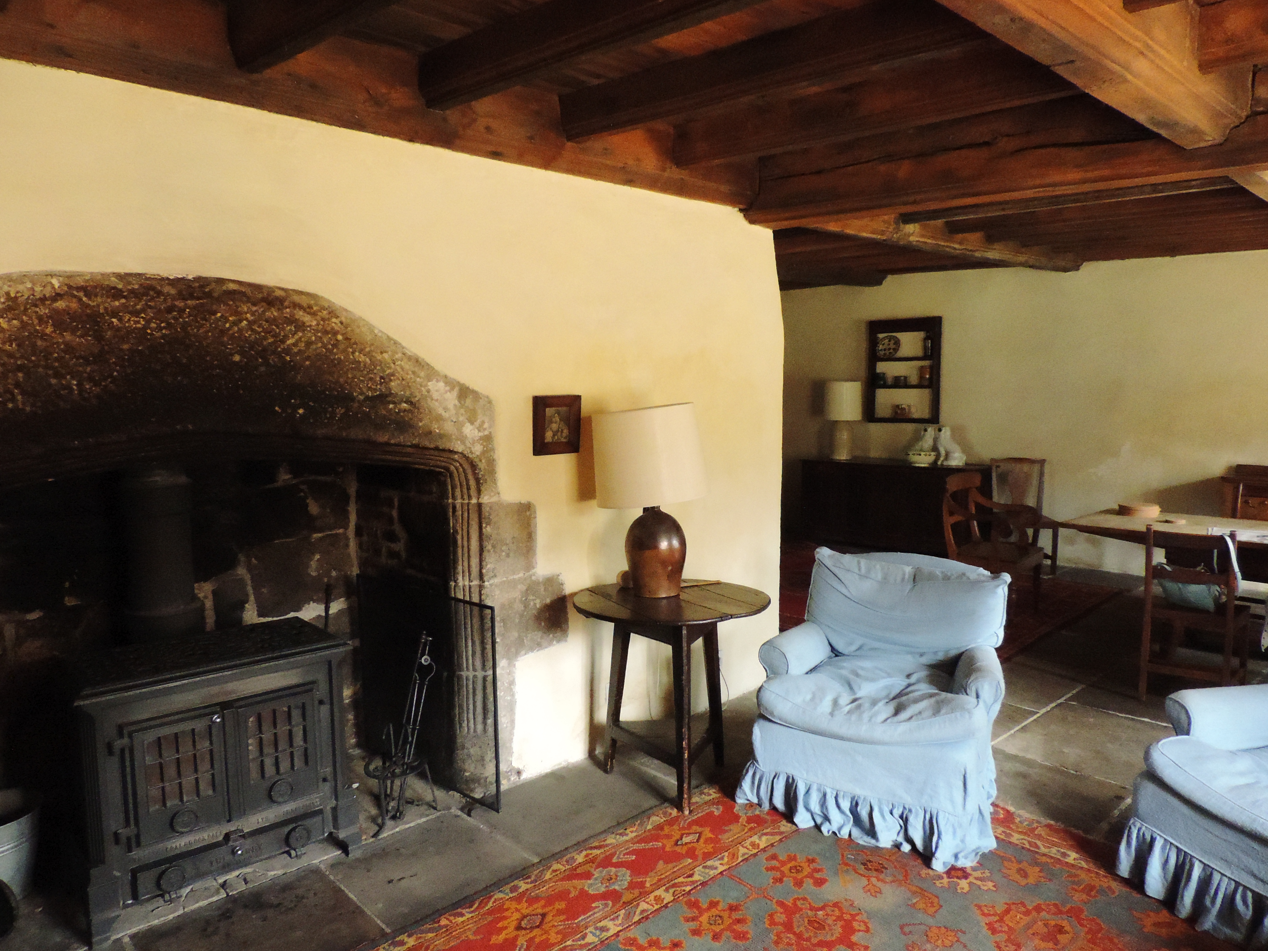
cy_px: 476
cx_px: 634
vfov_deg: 56.8
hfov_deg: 71.6
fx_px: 879
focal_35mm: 24
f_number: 3
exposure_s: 1/160
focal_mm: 4.3
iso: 1600
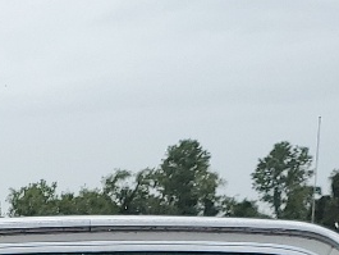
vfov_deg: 8.3
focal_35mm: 157
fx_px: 1538
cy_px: 716
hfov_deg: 12.5
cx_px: 86
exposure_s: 1/3333
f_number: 1.5
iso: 50
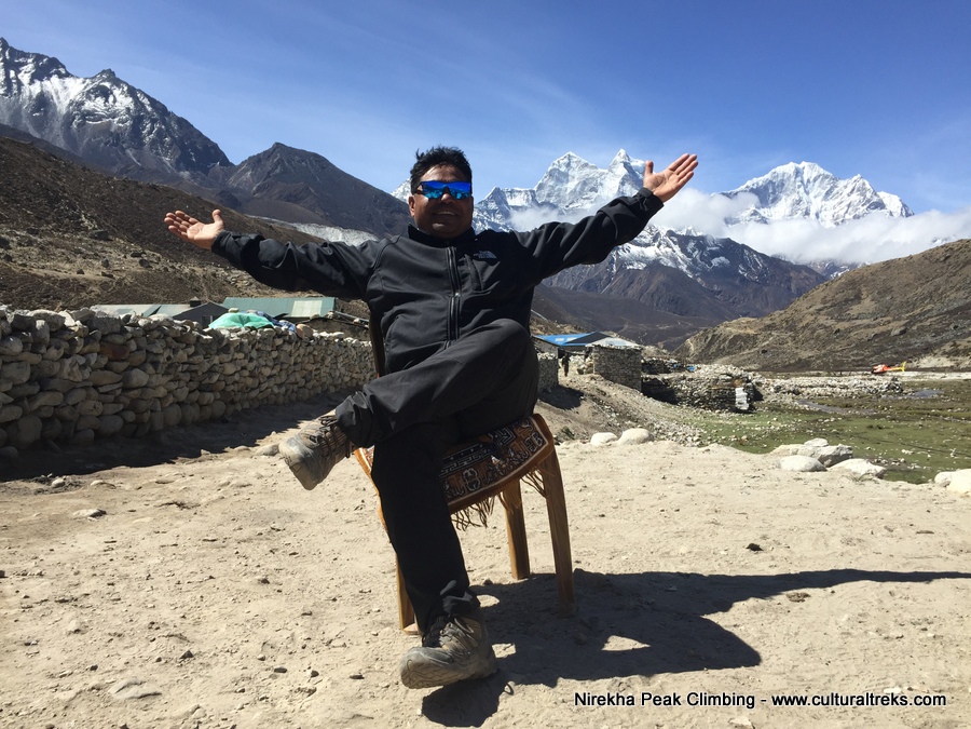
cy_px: 364
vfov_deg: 48.2
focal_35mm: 29
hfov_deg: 61.7
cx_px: 486
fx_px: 813
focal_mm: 4.15
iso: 32
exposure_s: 1/1647
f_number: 2.2
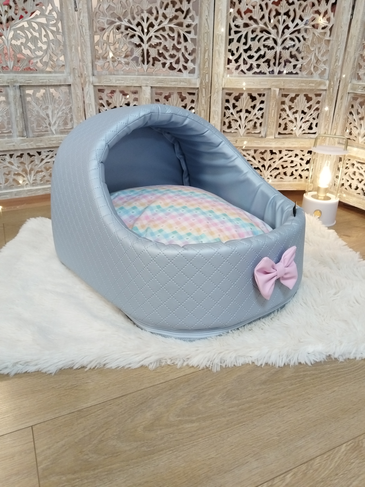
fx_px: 366
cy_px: 244
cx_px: 182
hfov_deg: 53.1
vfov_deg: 67.3
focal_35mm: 26
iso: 800
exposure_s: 1/33.3
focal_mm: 4.95
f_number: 1.9
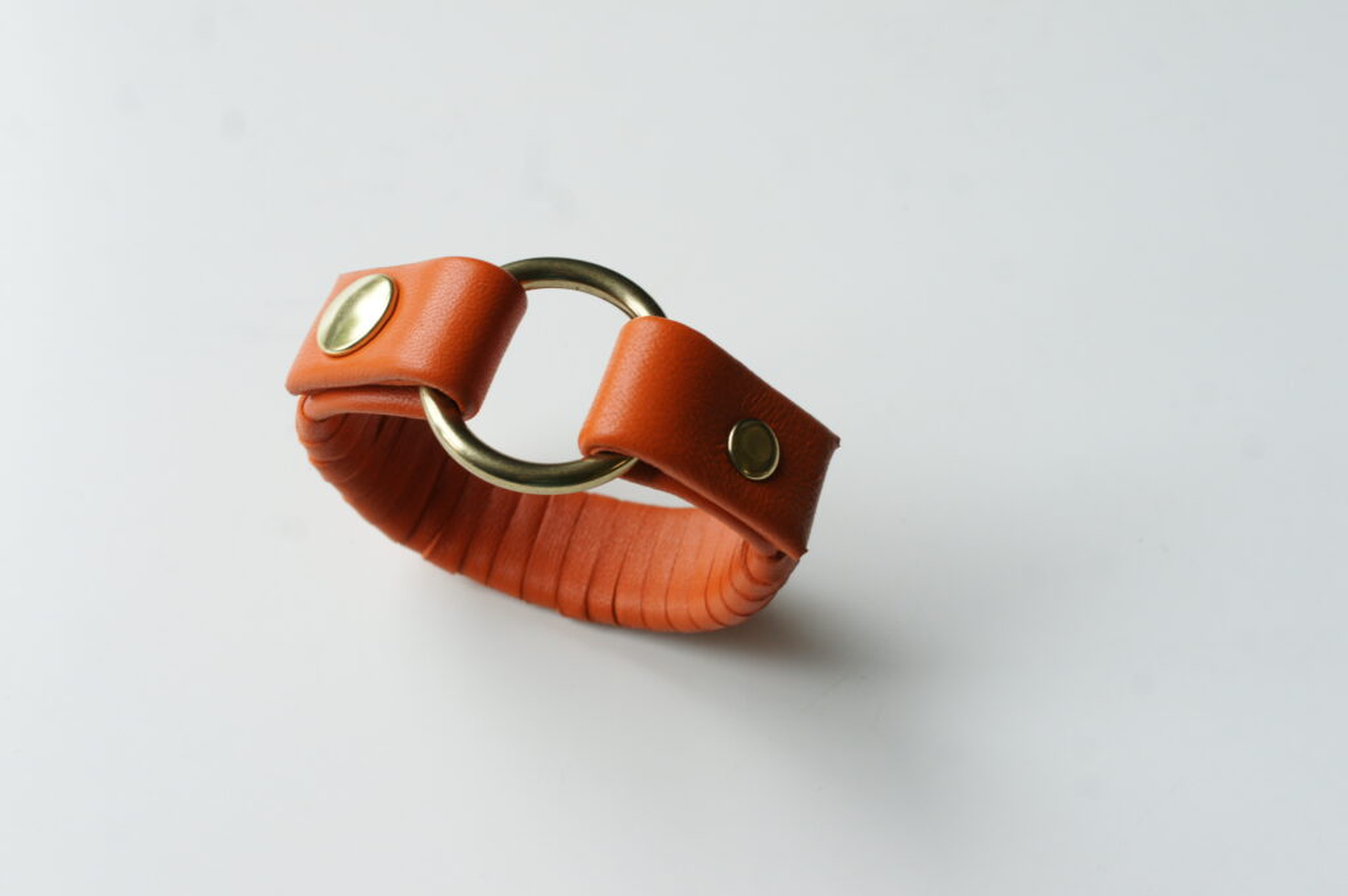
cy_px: 448
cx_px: 674
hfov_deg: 37.9
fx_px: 1964
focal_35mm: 52
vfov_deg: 25.7
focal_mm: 35
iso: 400
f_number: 7.1
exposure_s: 1/60
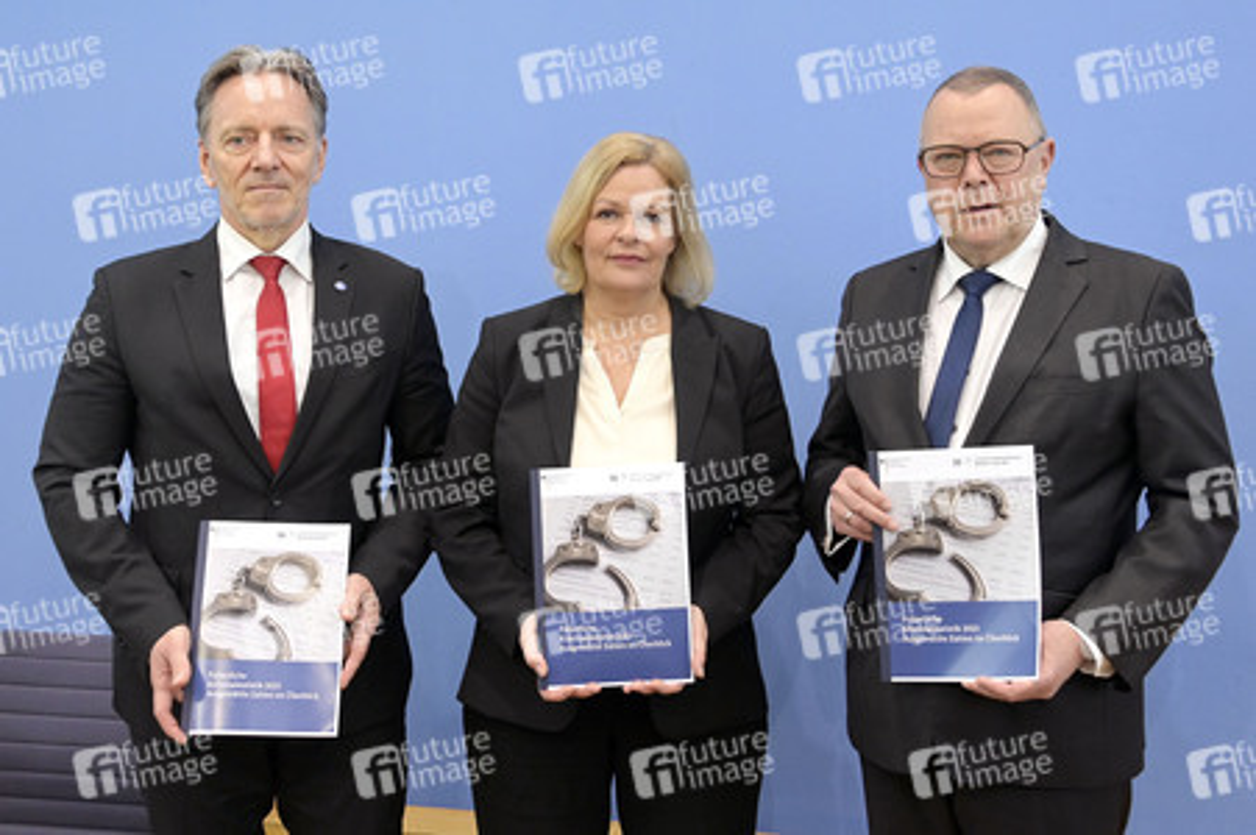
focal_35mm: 40
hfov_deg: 48.5
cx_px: 628
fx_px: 1394
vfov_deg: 33.4
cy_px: 418
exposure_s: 1/500
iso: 4000
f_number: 5
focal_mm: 40
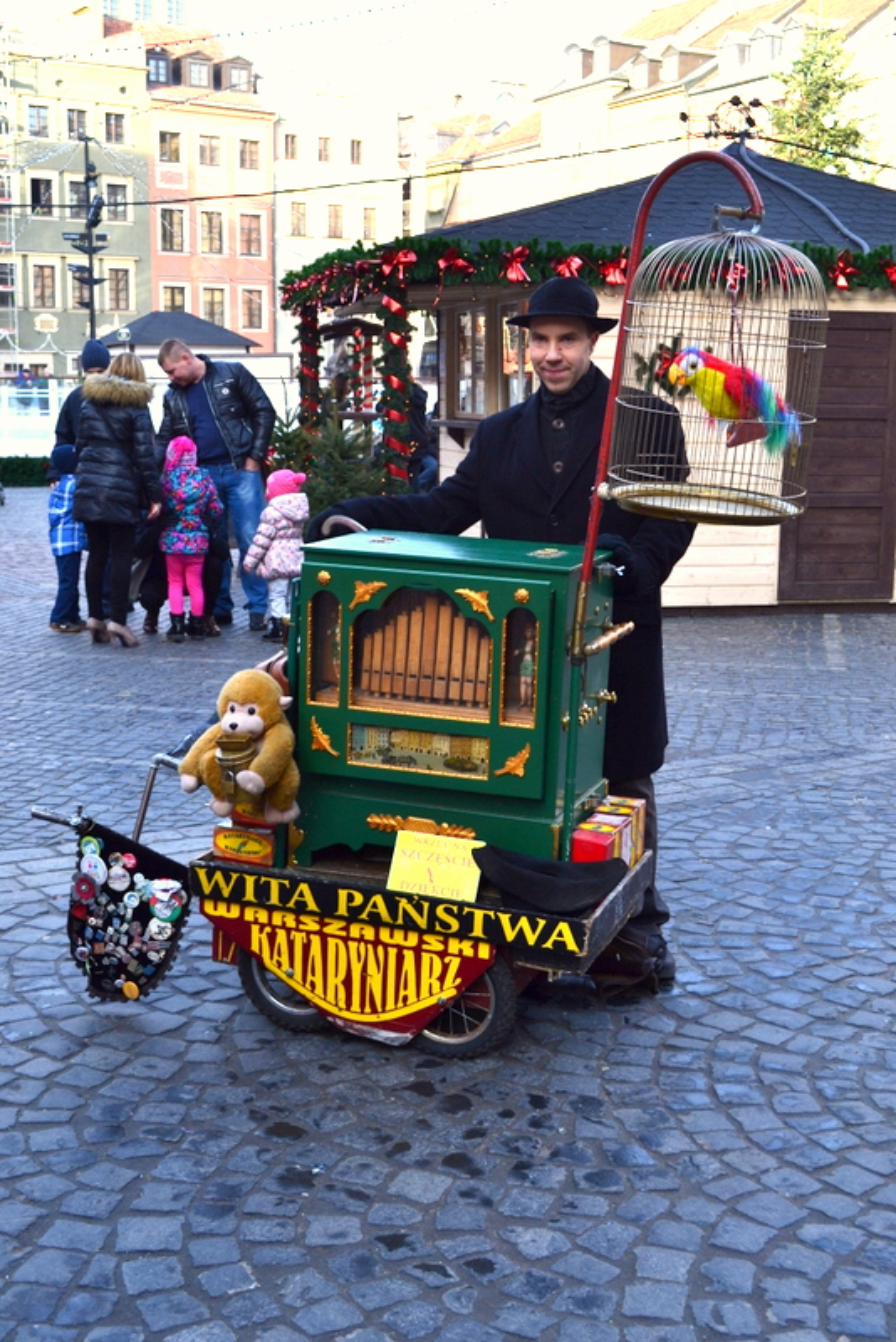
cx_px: 448
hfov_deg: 29.9
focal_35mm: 45
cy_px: 671
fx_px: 1678
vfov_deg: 43.6
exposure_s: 1/125
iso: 400
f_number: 9
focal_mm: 30
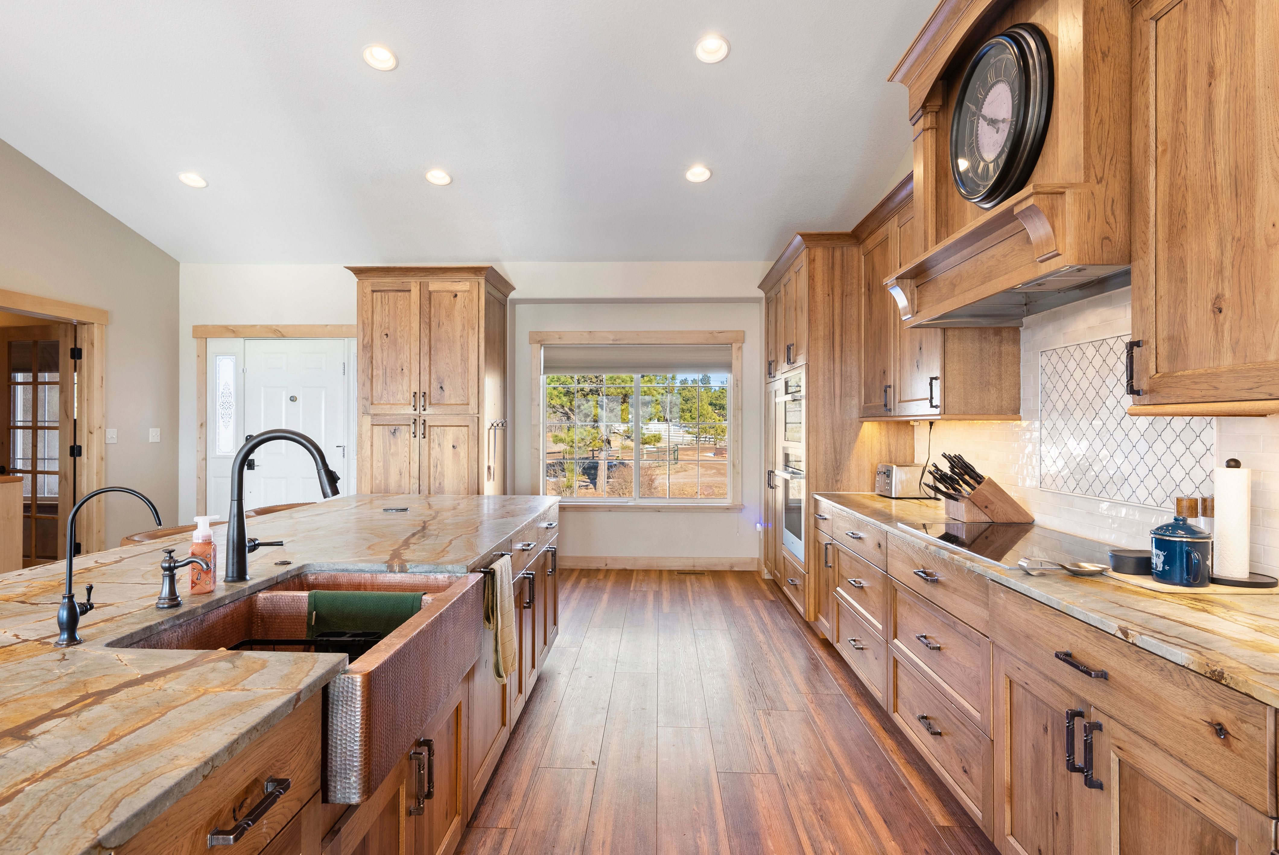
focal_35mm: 19
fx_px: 675
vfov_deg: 64.6
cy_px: 428
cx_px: 640
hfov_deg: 86.9
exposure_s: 1/4
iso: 640
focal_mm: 19
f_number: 9
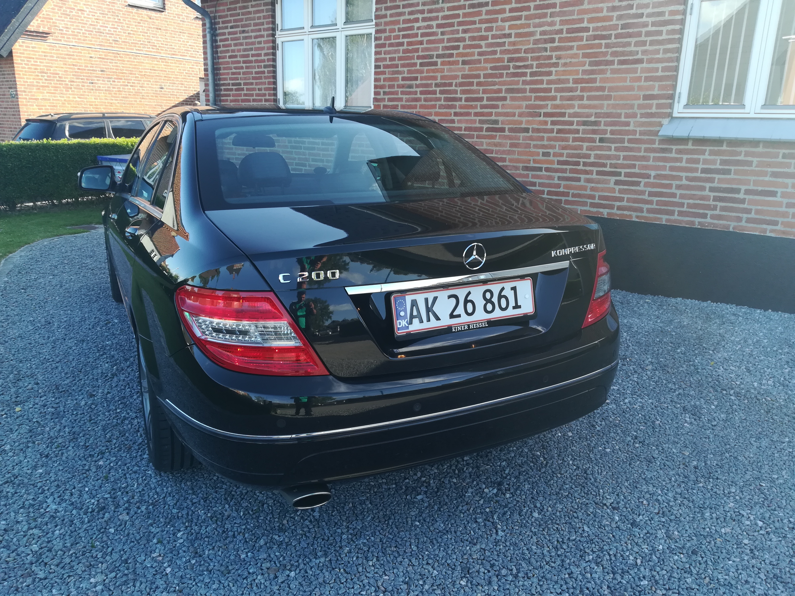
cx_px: 398
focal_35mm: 26
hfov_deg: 67.3
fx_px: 597
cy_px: 298
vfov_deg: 53.1
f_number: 2.2
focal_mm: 3.83
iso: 50
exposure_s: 1/150
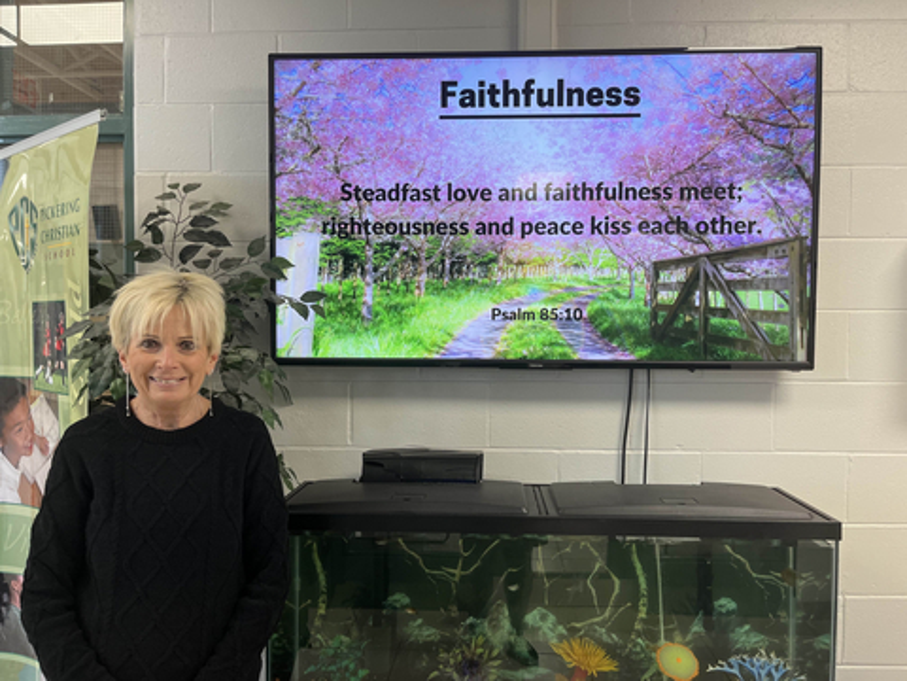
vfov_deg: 53.1
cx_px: 454
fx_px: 681
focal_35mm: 26
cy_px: 340
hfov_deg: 67.3
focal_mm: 5.1
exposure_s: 1/120
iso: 125
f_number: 1.6
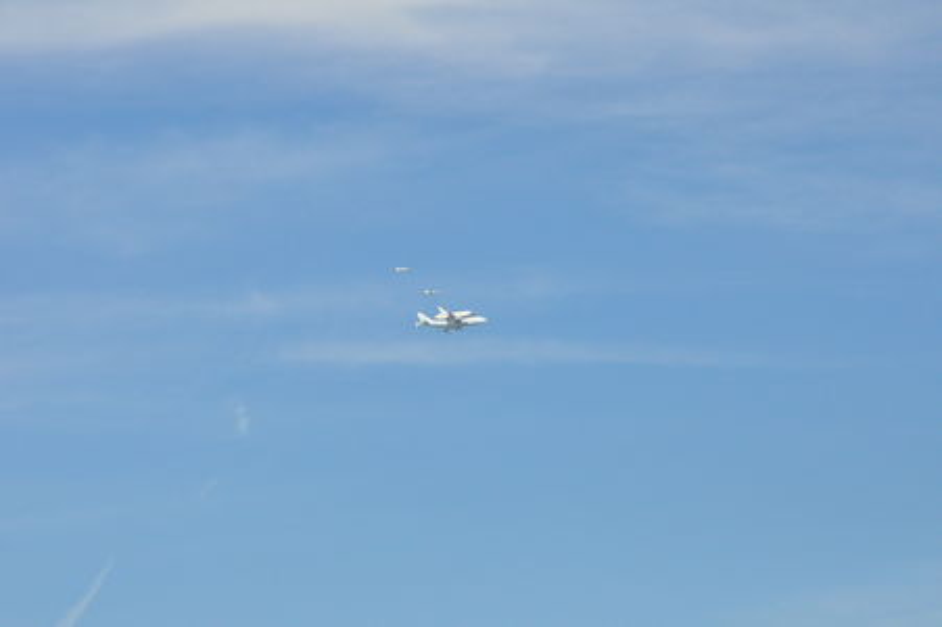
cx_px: 471
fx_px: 4118
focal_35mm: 158
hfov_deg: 13.0
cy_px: 314
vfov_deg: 8.7
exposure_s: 1/1250
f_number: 18
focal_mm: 105
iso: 1600
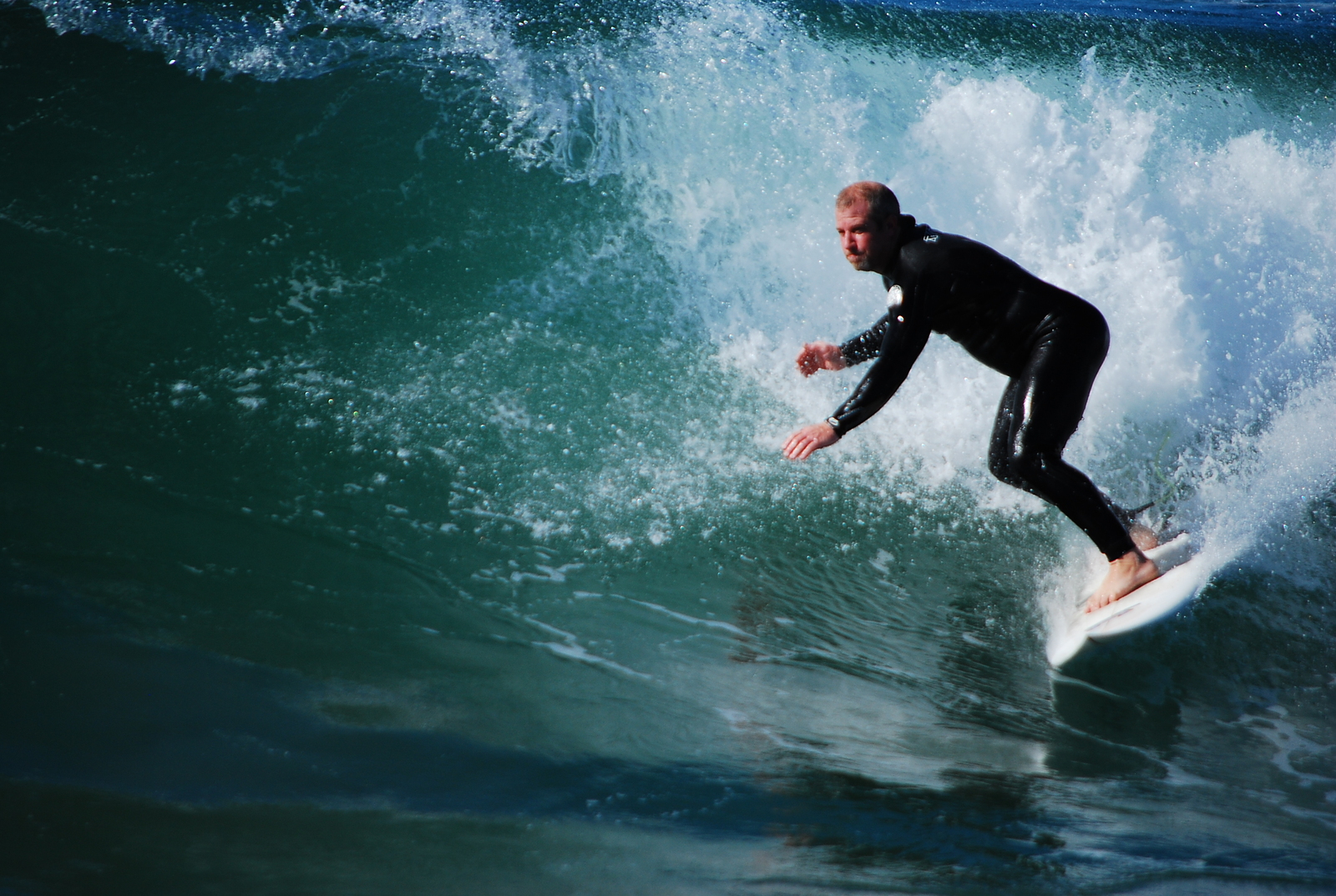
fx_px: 11156
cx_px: 668
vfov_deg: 4.6
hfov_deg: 6.9
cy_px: 448
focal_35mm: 300
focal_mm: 200
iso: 200
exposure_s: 1/1250
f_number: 5.6
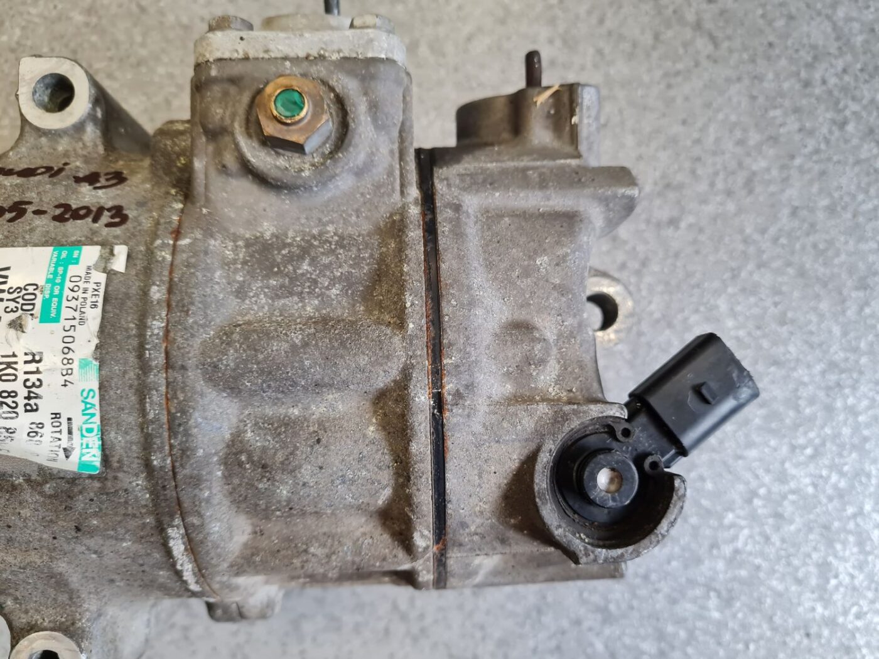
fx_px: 660
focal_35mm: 26
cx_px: 440
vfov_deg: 53.1
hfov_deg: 67.3
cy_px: 330
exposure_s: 1/100
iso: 200
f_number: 1.8
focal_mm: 5.4
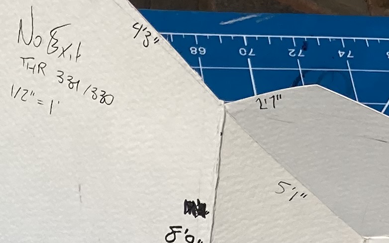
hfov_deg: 13.0
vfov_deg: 7.7
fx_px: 1622
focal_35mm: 153
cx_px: -183
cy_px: 685
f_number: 1.8
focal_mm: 3.99
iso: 25
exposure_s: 1/8000
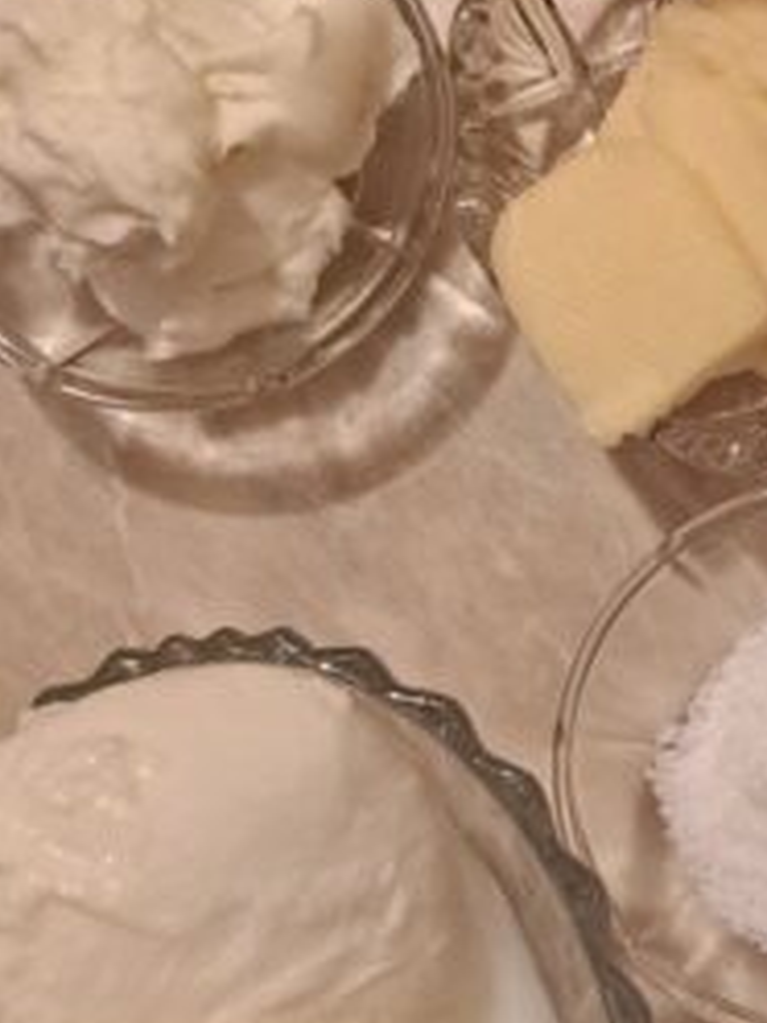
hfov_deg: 13.6
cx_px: 1315
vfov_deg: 19.8
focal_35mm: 99
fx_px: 2925
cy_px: 532
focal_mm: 5.23
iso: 320
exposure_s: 1/50
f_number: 1.8
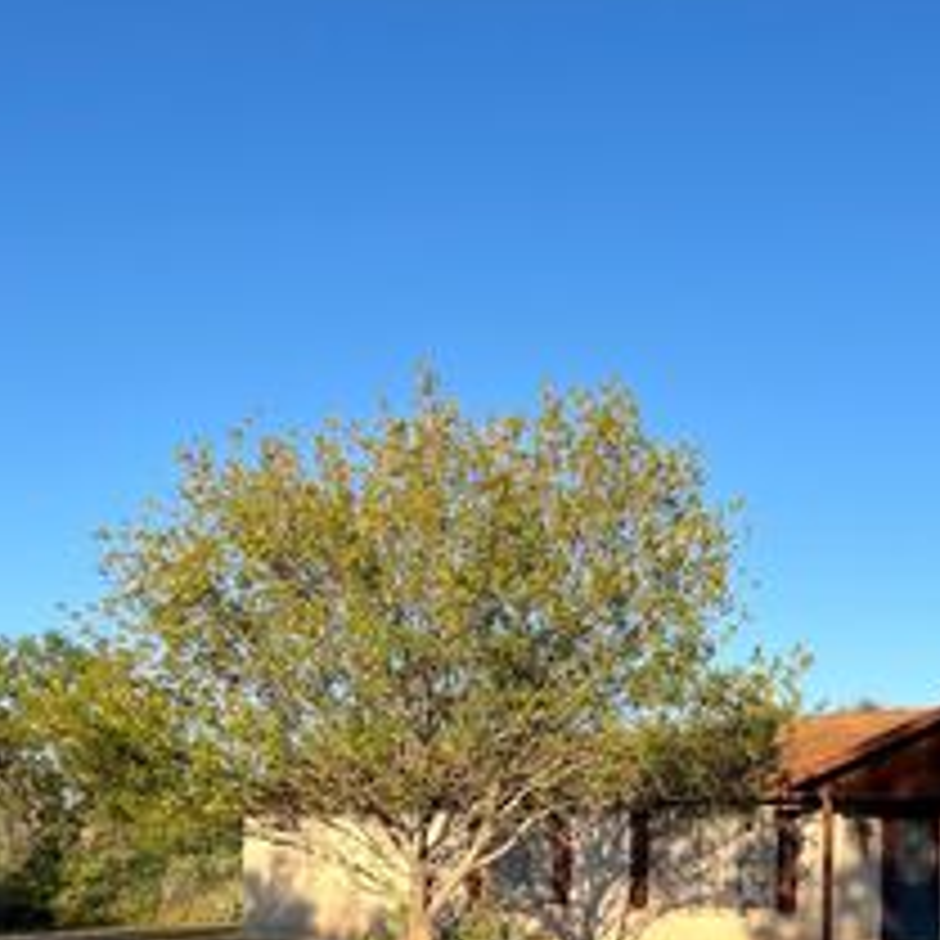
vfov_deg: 30.3
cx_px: 864
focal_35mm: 55
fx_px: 1690
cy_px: 758
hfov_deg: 29.7
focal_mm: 5.7
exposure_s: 1/2513
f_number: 1.5
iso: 50
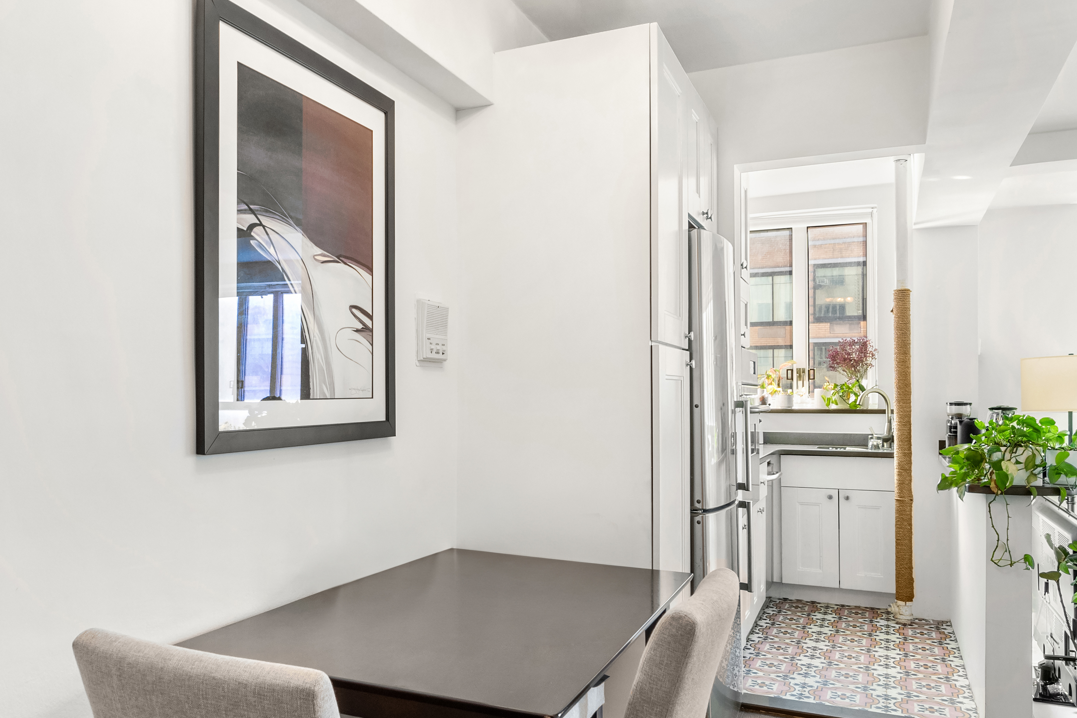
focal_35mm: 29
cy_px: 382
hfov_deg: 62.9
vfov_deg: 44.9
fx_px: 867
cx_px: 414
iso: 400
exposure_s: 1.3
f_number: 11
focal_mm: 15
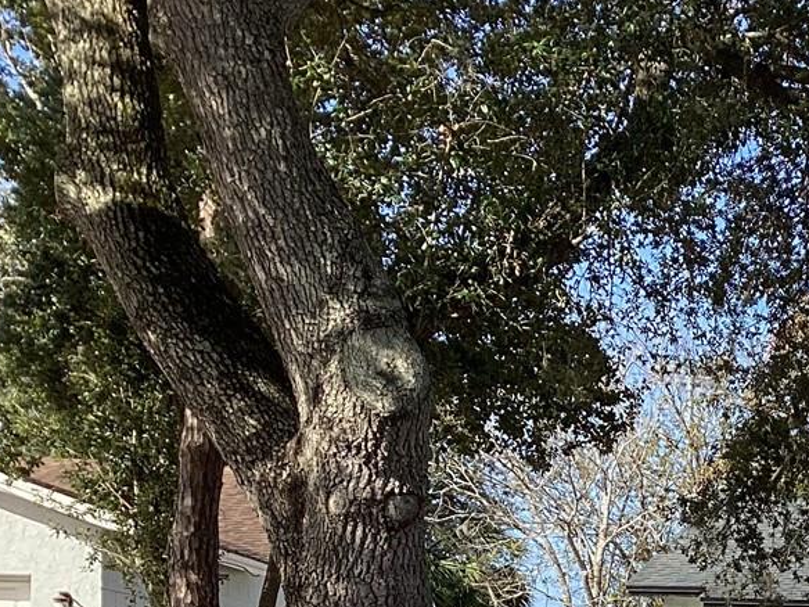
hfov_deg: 21.0
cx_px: 1046
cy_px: 761
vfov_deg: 16.5
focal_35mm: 85
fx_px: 1987
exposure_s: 1/509
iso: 25
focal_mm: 3.3
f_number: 2.4
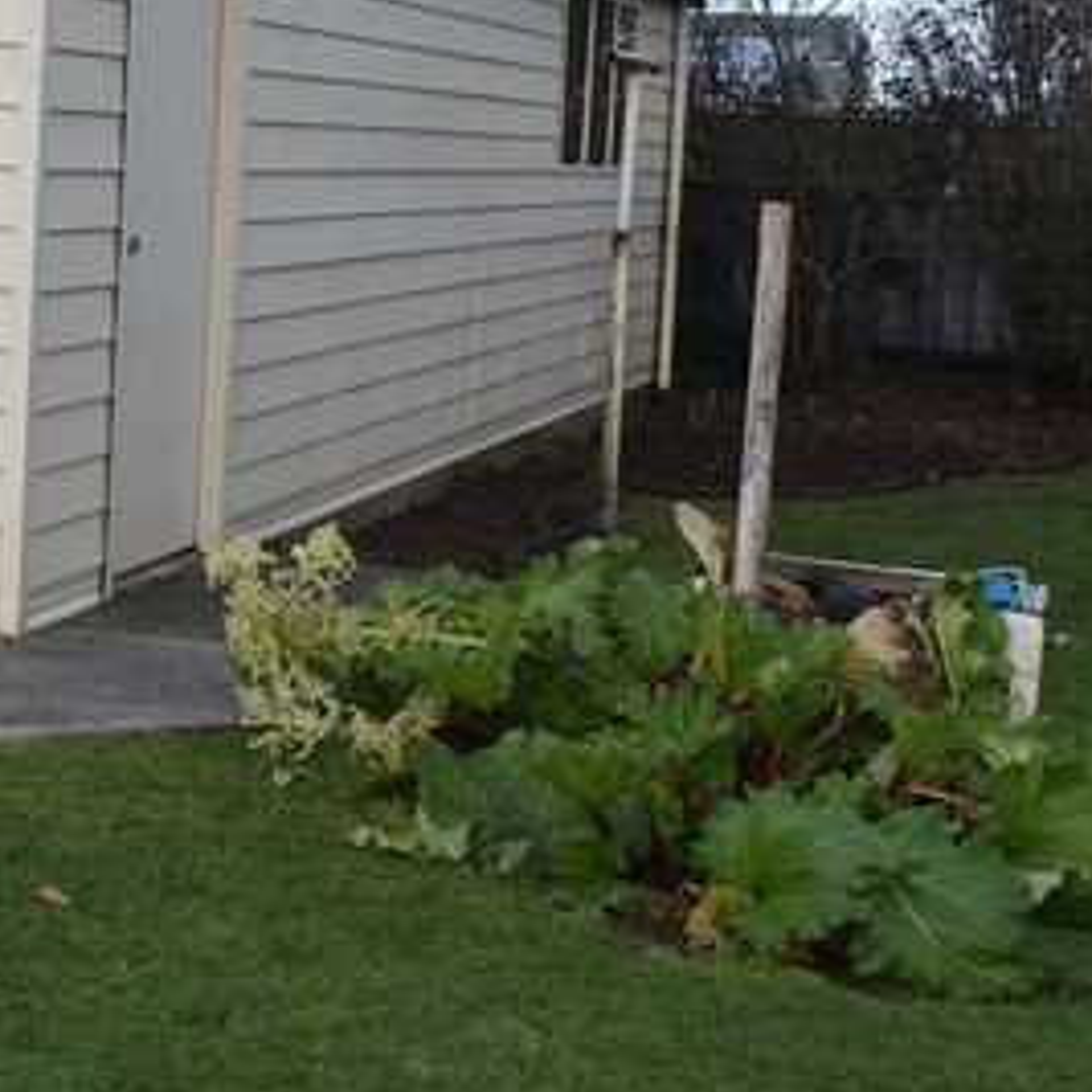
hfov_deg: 24.2
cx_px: -135
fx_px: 2356
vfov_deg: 25.9
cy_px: 323
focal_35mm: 66
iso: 100
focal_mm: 18
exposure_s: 1/200
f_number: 7.1
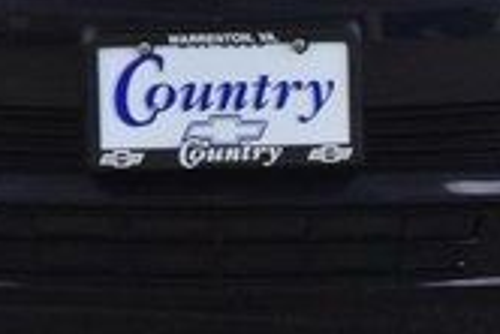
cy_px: -200
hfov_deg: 6.4
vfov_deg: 4.2
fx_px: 4505
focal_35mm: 324
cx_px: 223
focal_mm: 35
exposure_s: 1/60
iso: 1600
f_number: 8
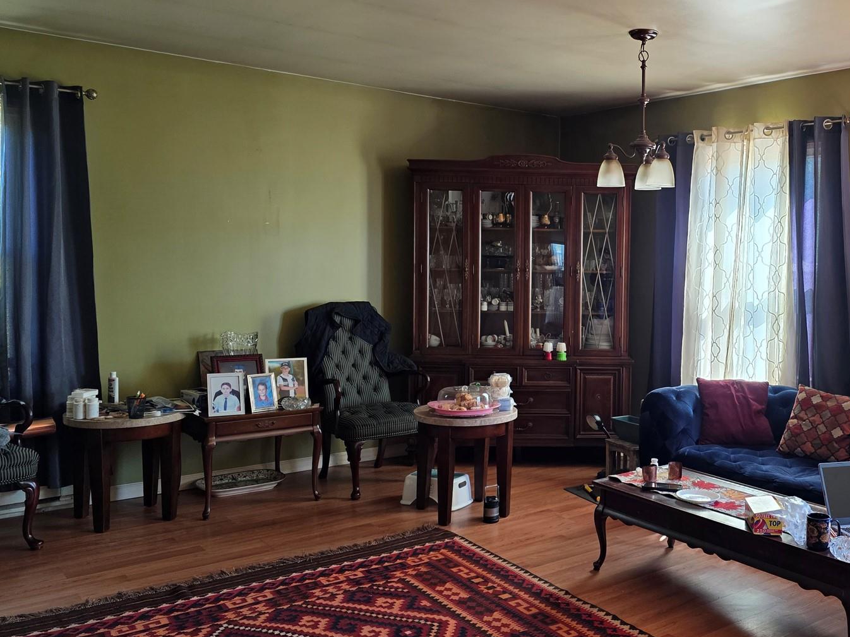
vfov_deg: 40.7
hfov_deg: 51.0
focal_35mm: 35
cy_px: 293
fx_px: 859
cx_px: 606
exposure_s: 1/120
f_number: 1.7
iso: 160
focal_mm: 6.3
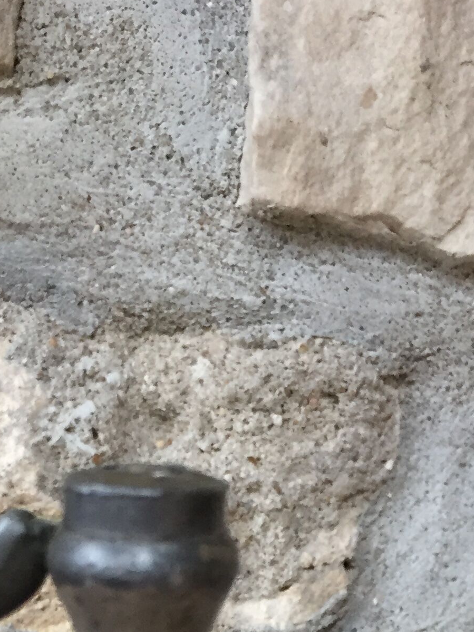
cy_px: 798
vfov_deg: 22.4
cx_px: 168
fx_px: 1442
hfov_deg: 18.6
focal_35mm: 79
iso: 125
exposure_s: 1/30
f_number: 2.2
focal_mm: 4.15
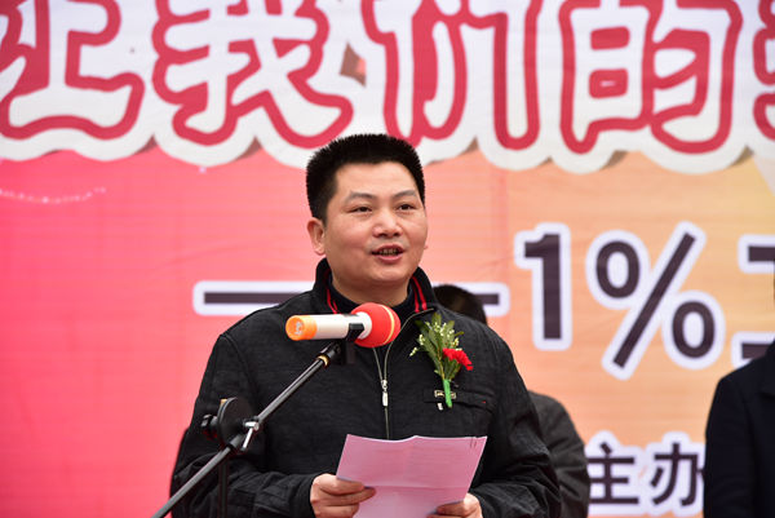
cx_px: 388
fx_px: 2585
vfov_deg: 11.4
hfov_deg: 17.0
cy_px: 259
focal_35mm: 120
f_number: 5
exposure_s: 1/160
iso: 125
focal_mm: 120
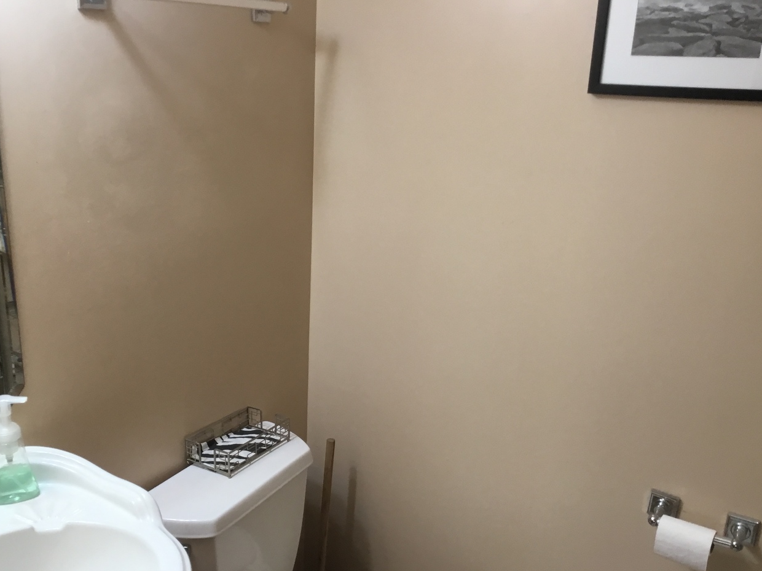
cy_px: 328
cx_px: 335
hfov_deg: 51.2
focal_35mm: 36
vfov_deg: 39.6
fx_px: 792
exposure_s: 1/30
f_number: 2.4
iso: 50
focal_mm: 3.3
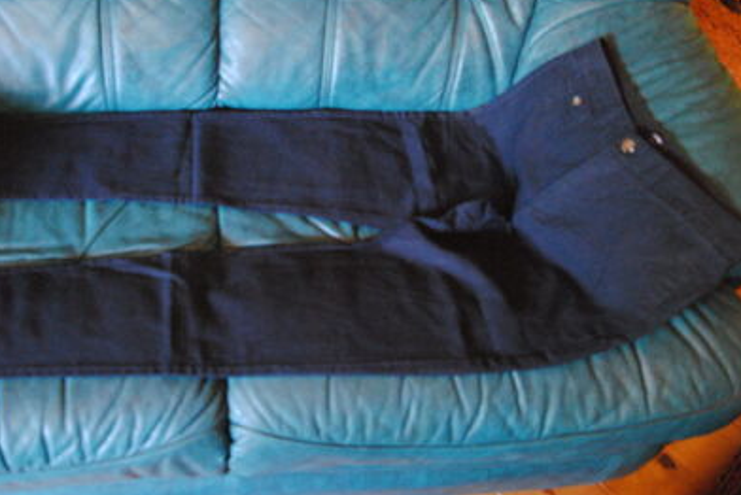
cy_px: 214
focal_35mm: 39
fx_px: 795
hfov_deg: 49.8
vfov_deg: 34.5
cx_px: 321
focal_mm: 21
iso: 1600
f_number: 3.8
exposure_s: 1/15
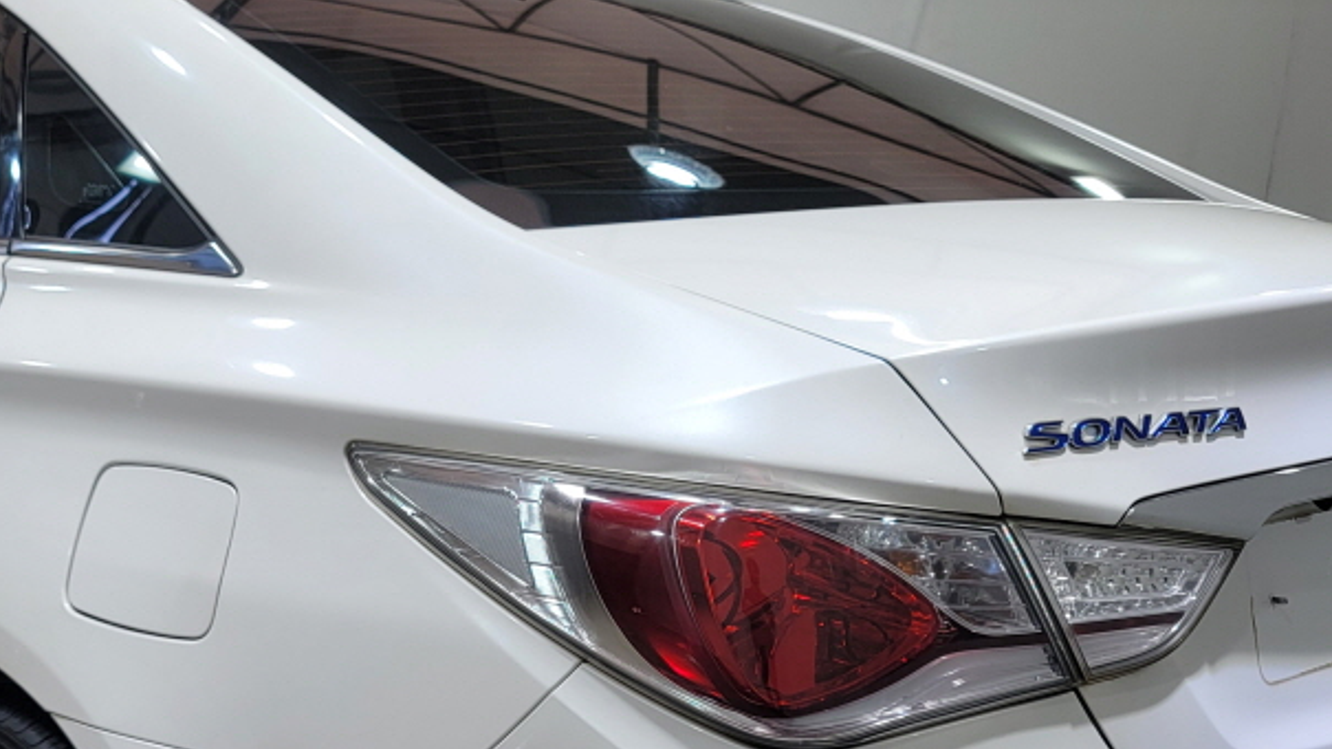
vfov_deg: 21.8
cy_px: 632
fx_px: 1907
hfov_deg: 38.0
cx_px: 427
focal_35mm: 54
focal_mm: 7
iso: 25
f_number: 1.8
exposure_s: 1/120
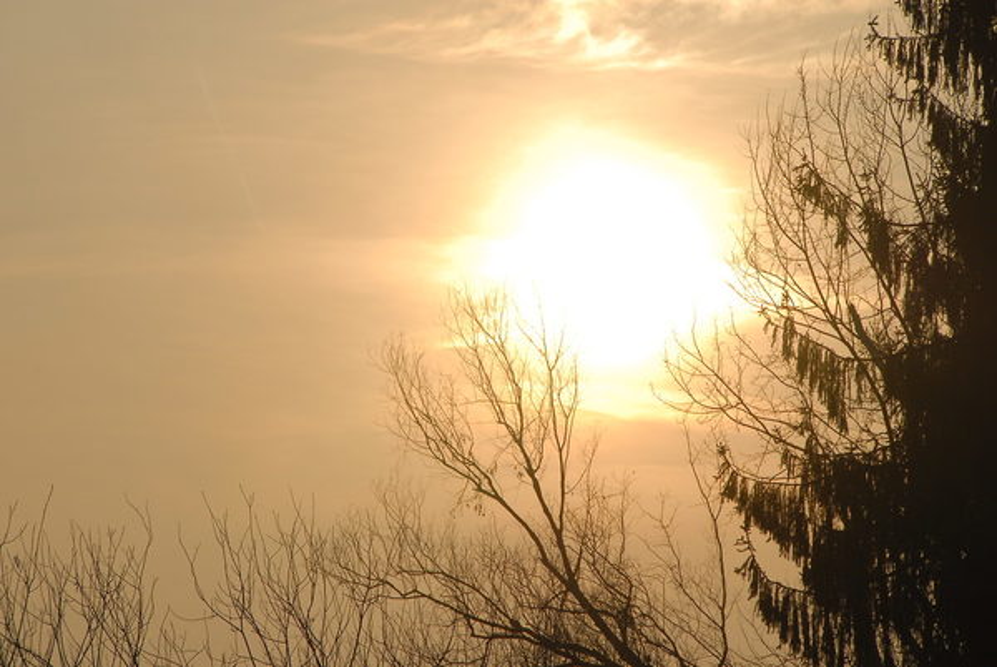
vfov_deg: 6.1
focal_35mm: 225
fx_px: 6236
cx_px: 498
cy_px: 334
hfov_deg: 9.1
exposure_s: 1/640
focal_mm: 150
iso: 200
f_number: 13
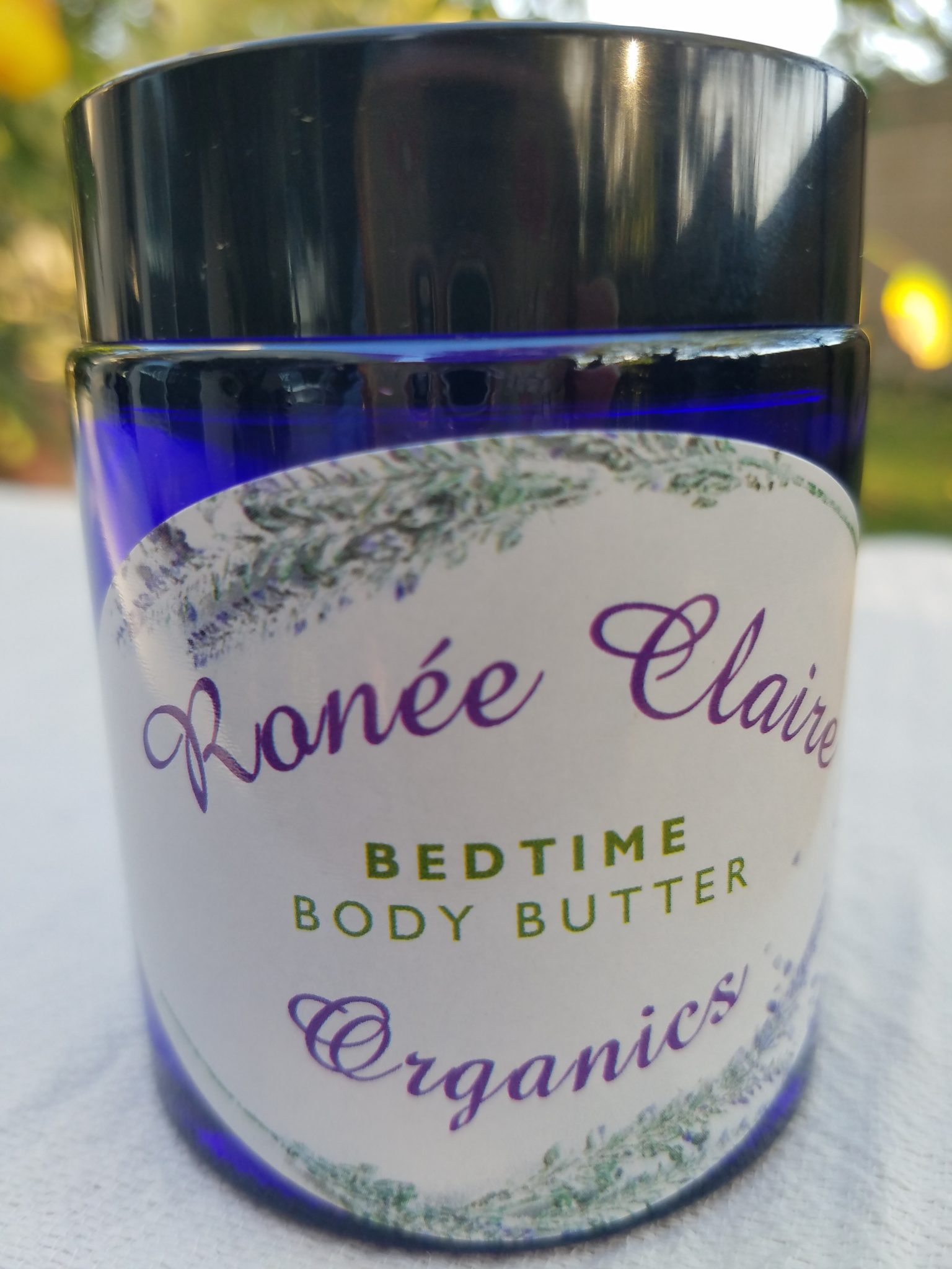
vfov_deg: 67.3
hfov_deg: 53.1
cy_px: 634
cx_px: 476
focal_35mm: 26
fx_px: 953
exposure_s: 1/170
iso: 50
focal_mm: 4.2
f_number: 1.7
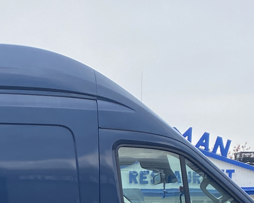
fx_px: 827
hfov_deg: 15.7
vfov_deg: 13.4
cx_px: -152
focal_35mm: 110
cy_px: 275
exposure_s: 1/2410
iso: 32
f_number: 1.8
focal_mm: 4.25
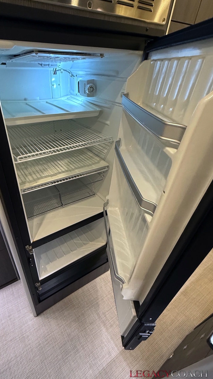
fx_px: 161
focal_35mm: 16
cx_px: 75
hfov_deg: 65.7
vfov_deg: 99.4
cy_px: 191
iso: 400
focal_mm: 2.22
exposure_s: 1/60
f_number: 2.2
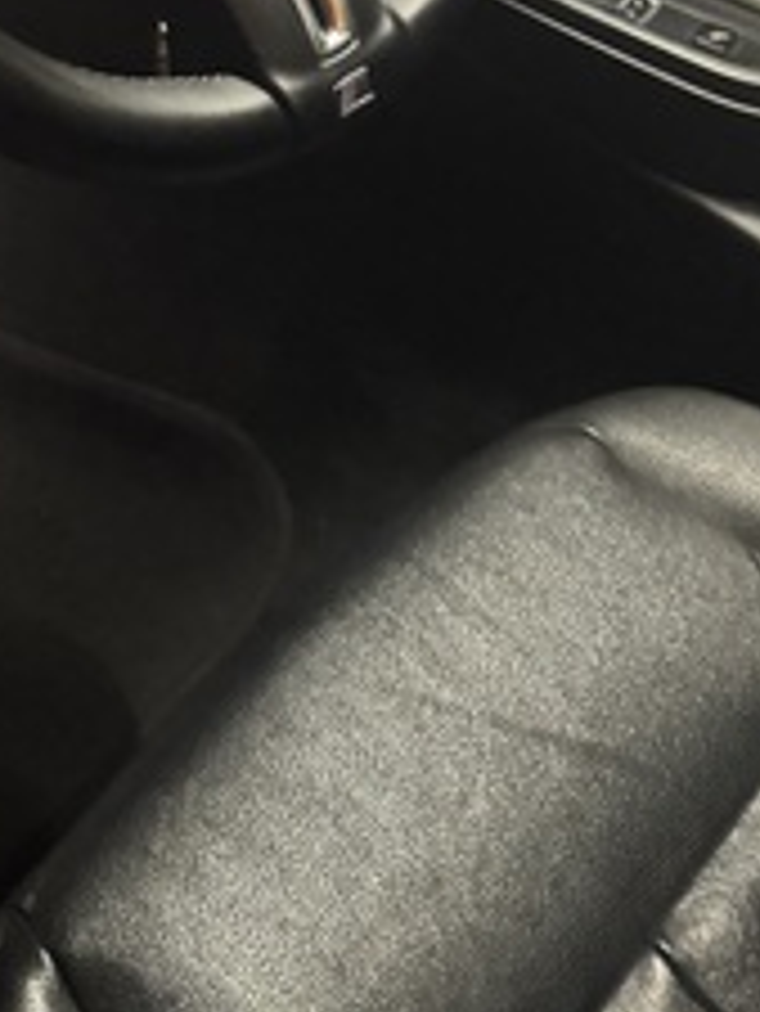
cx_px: 9
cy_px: -225
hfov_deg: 22.1
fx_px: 1872
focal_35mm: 64
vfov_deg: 26.6
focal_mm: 6.76
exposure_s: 1/17
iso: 3200
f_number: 1.78
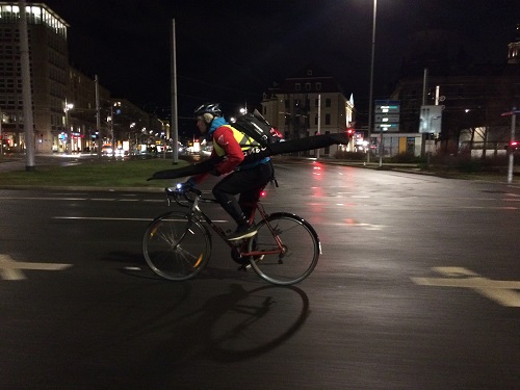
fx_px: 436
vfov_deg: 48.2
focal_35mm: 29
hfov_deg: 61.7
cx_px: 260
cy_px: 195
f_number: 2.2
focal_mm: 4.15
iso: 400
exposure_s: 1/17
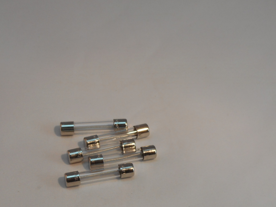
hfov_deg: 16.7
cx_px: 109
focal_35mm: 118
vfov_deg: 12.5
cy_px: 173
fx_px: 941
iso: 80
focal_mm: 10.5
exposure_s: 1/30
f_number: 5.1
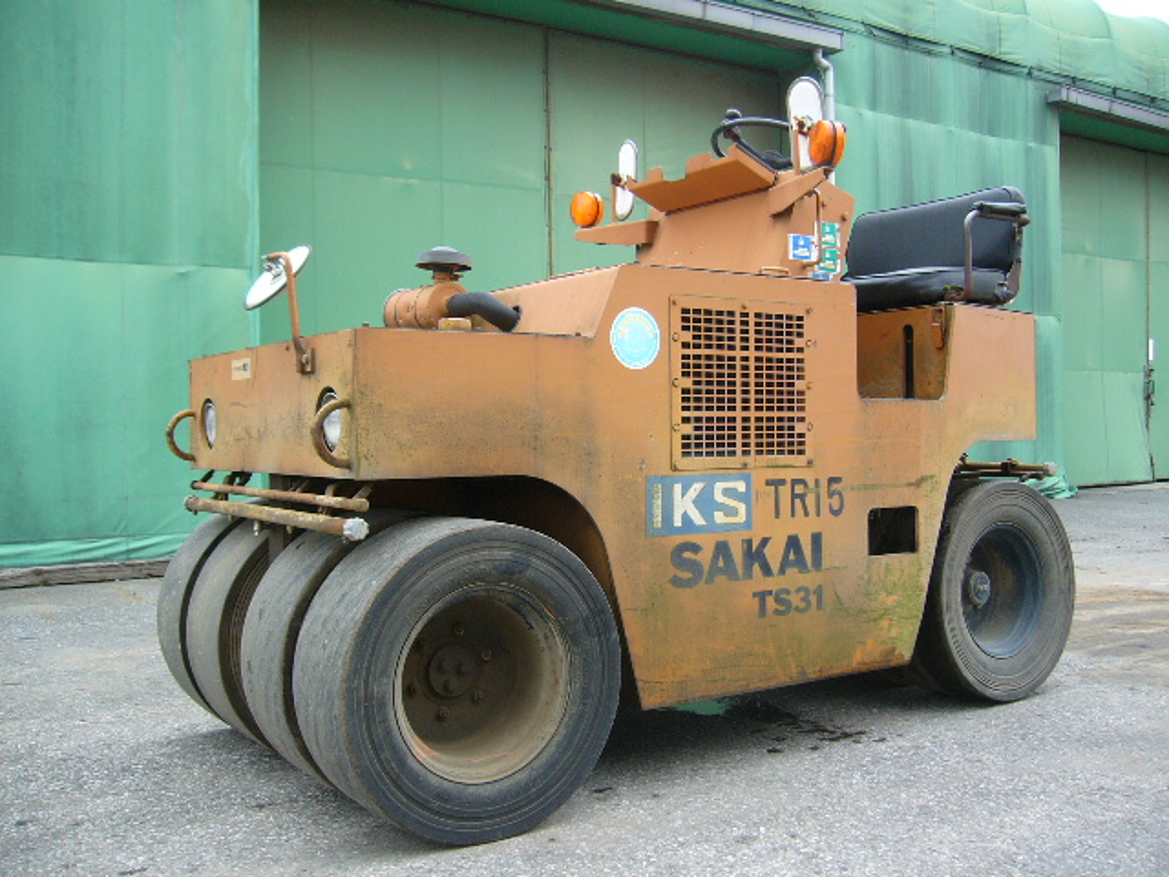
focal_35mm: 35
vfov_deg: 40.7
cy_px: 438
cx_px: 584
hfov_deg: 52.6
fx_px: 1182
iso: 64
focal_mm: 5.8
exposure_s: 1/200
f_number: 2.8
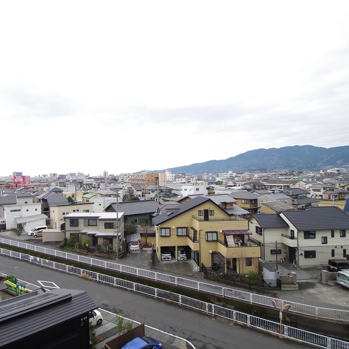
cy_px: 175
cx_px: 138
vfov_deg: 74.8
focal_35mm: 20
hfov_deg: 74.0
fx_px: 228
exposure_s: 1/250
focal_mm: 10
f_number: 7.1
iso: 100
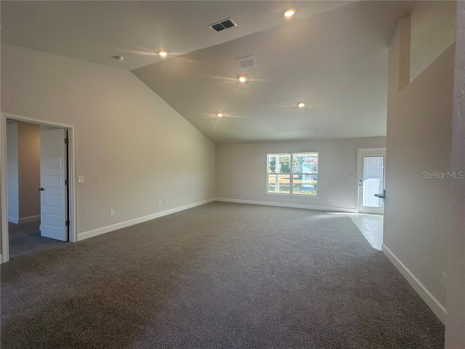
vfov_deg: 85.7
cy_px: 174
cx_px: 232
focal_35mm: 14
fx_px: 188
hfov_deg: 102.1
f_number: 2.2
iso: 64
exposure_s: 1/120
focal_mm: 2.22
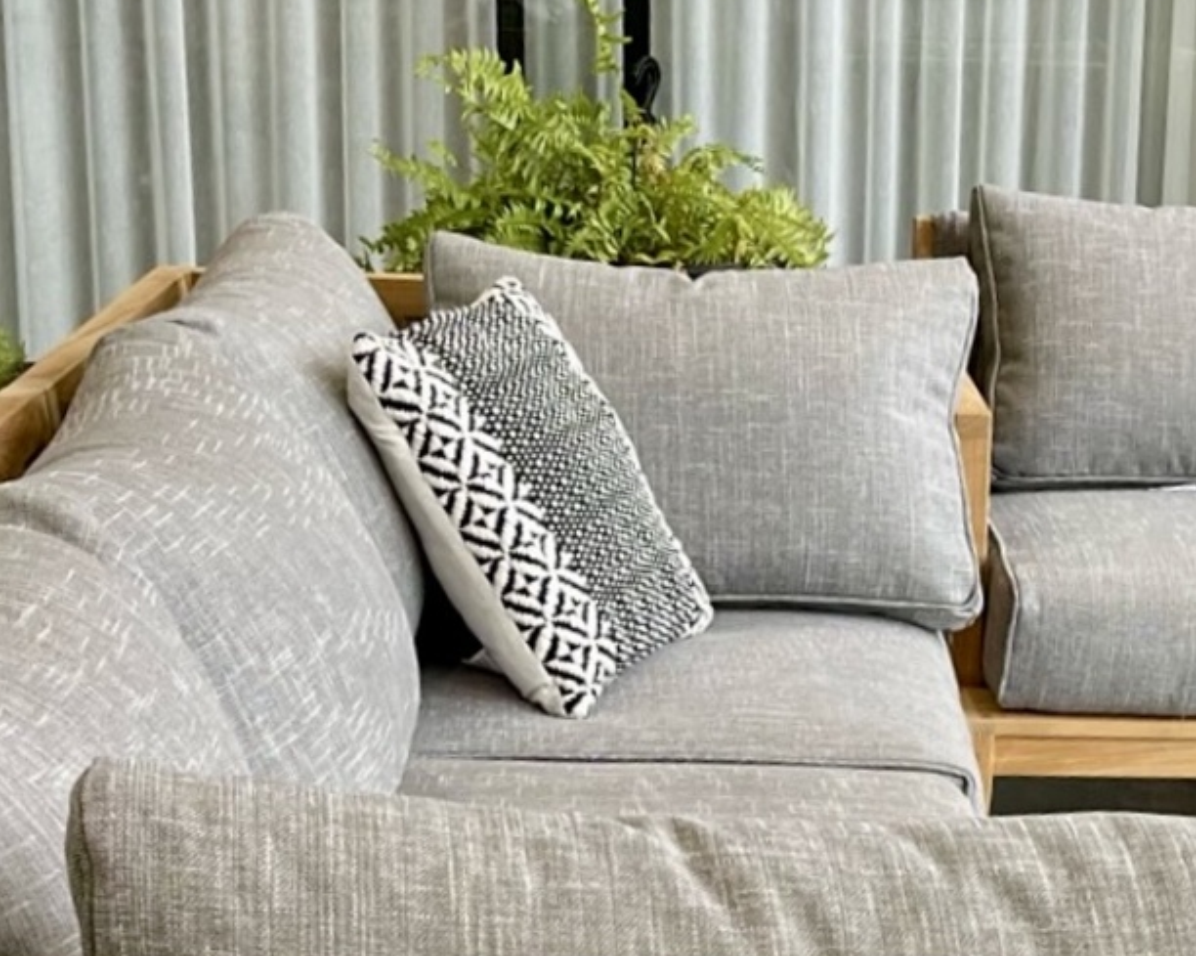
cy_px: 987
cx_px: 969
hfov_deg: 22.7
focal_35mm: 83
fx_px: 2937
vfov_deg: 18.0
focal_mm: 5.1
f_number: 1.6
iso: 125
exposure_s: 1/100
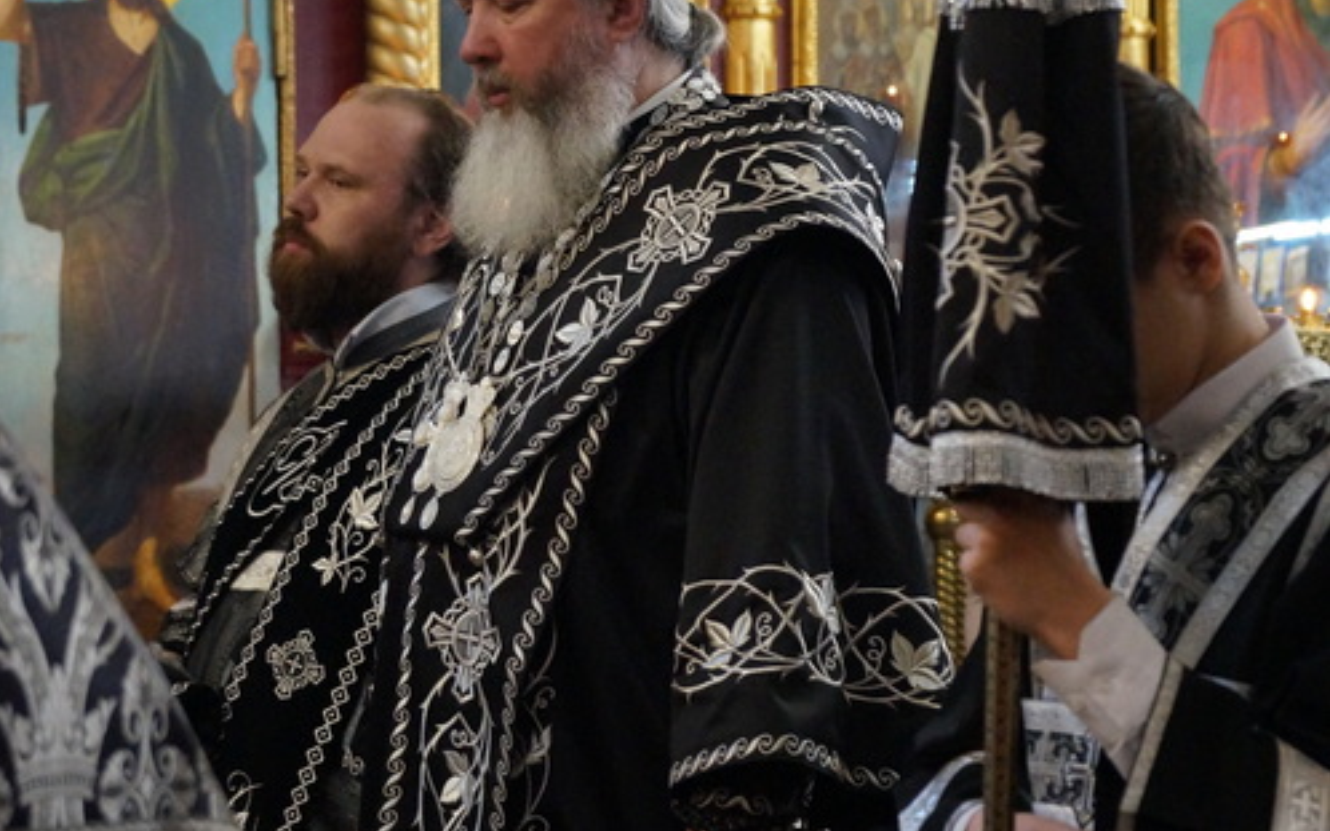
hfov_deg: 16.5
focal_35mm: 127
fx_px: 4594
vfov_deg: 10.3
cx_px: 665
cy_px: 407
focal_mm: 55
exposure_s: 1/20
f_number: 5
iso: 3200
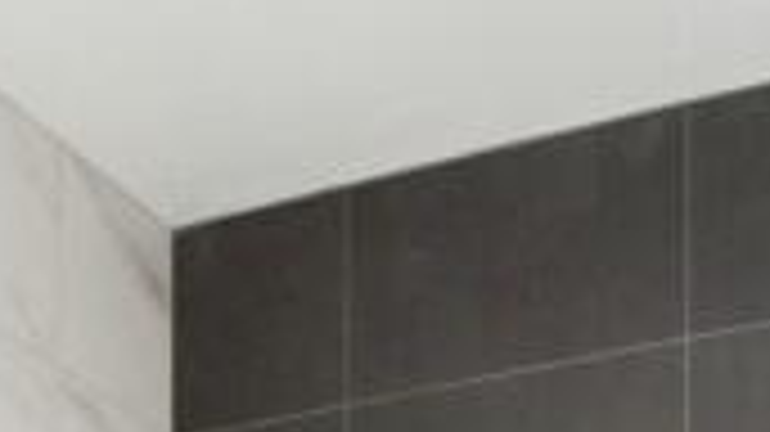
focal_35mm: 88
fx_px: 1796
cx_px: 878
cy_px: 1370
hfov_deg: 22.6
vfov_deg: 9.8
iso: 800
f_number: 10
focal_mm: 14
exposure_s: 1/60
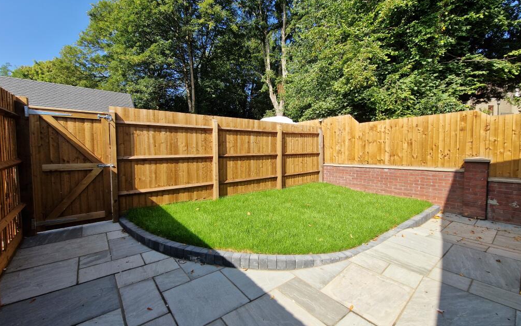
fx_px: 199
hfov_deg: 105.3
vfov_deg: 78.6
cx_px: 261
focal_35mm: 14
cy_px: 160
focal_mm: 2.2
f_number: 2.2
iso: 50
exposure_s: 1/1240
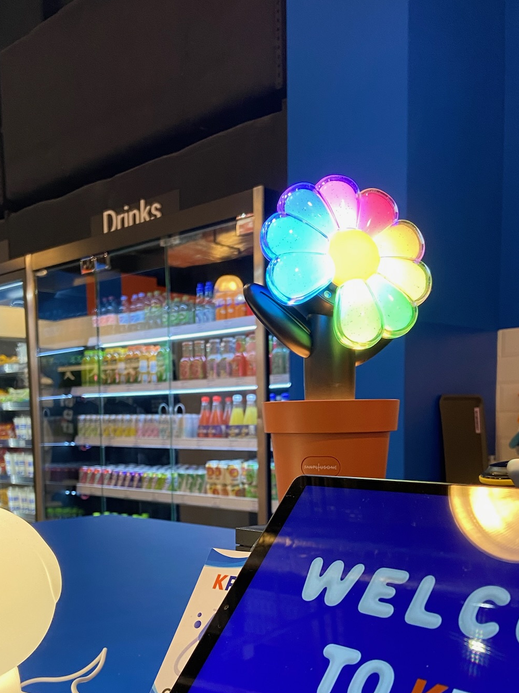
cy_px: 507
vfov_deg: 45.4
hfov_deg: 35.9
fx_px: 800
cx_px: 236
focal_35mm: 40
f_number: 1.8
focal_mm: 4.25
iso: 125
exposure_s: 1/59
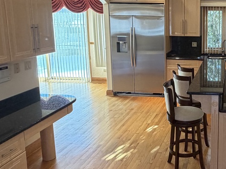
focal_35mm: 42
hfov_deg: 40.6
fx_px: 274
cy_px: 60
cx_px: 213
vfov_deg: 34.1
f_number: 2.2
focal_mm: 2.22
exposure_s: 1/120
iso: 200
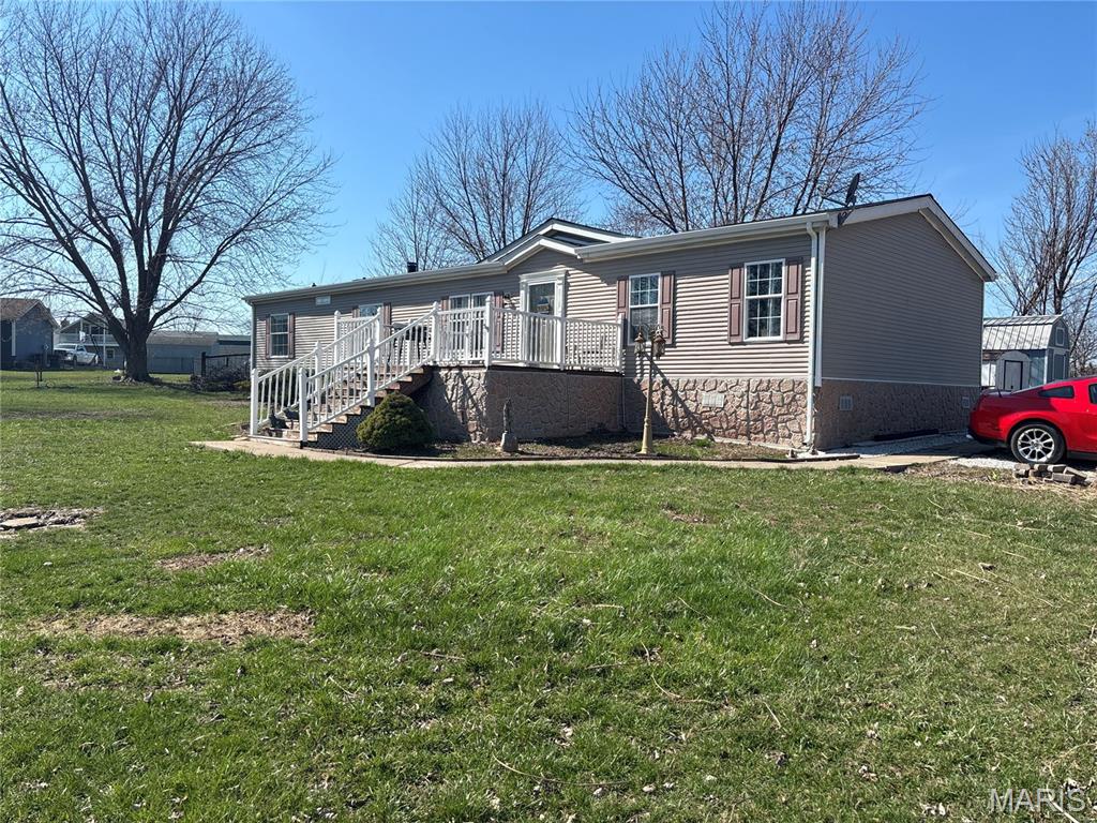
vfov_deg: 53.1
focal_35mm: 26
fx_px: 824
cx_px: 548
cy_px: 412
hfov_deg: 67.3
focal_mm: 5.96
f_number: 1.6
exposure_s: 1/2857
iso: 50
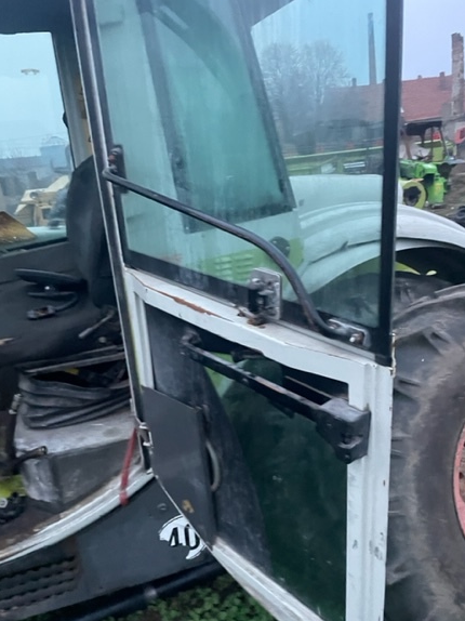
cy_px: 345
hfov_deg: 48.2
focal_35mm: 29
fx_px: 520
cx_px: 238
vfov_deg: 61.5
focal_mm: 4.2
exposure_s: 1/40
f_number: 1.6
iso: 640
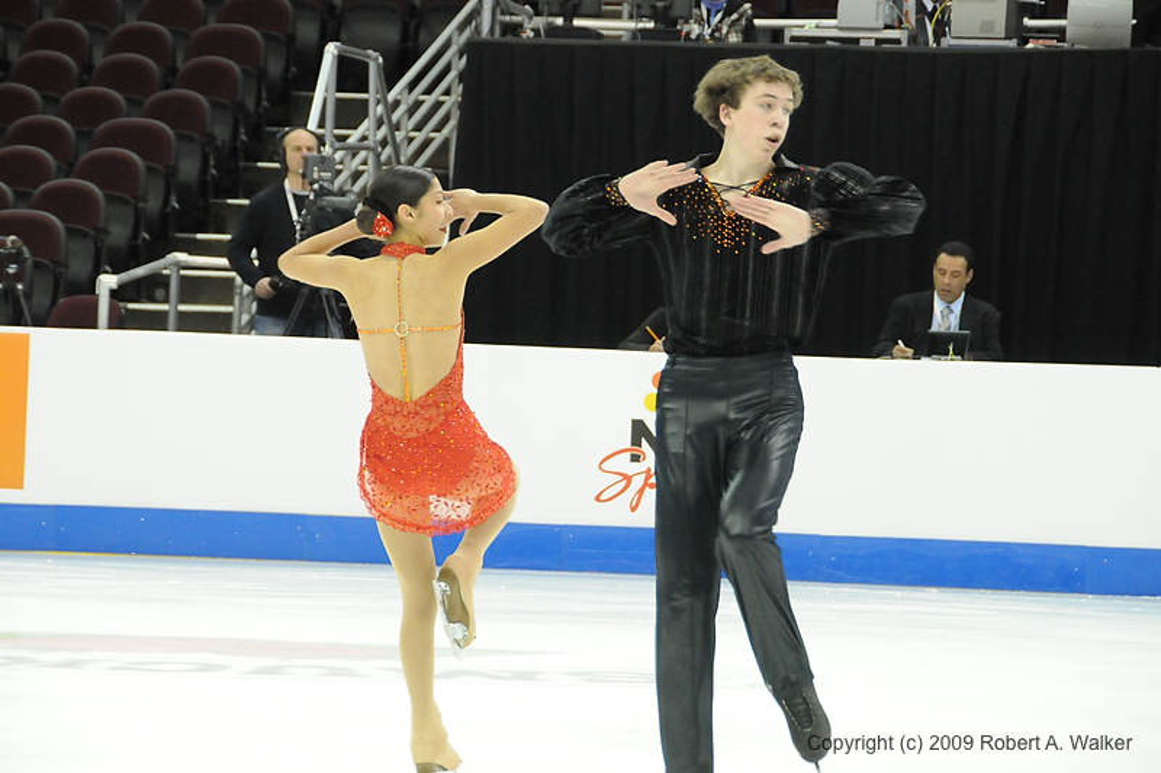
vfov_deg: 8.7
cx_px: 580
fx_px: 5078
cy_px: 386
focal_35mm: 158
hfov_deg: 13.0
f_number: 5.6
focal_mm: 105
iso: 3200
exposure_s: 1/400
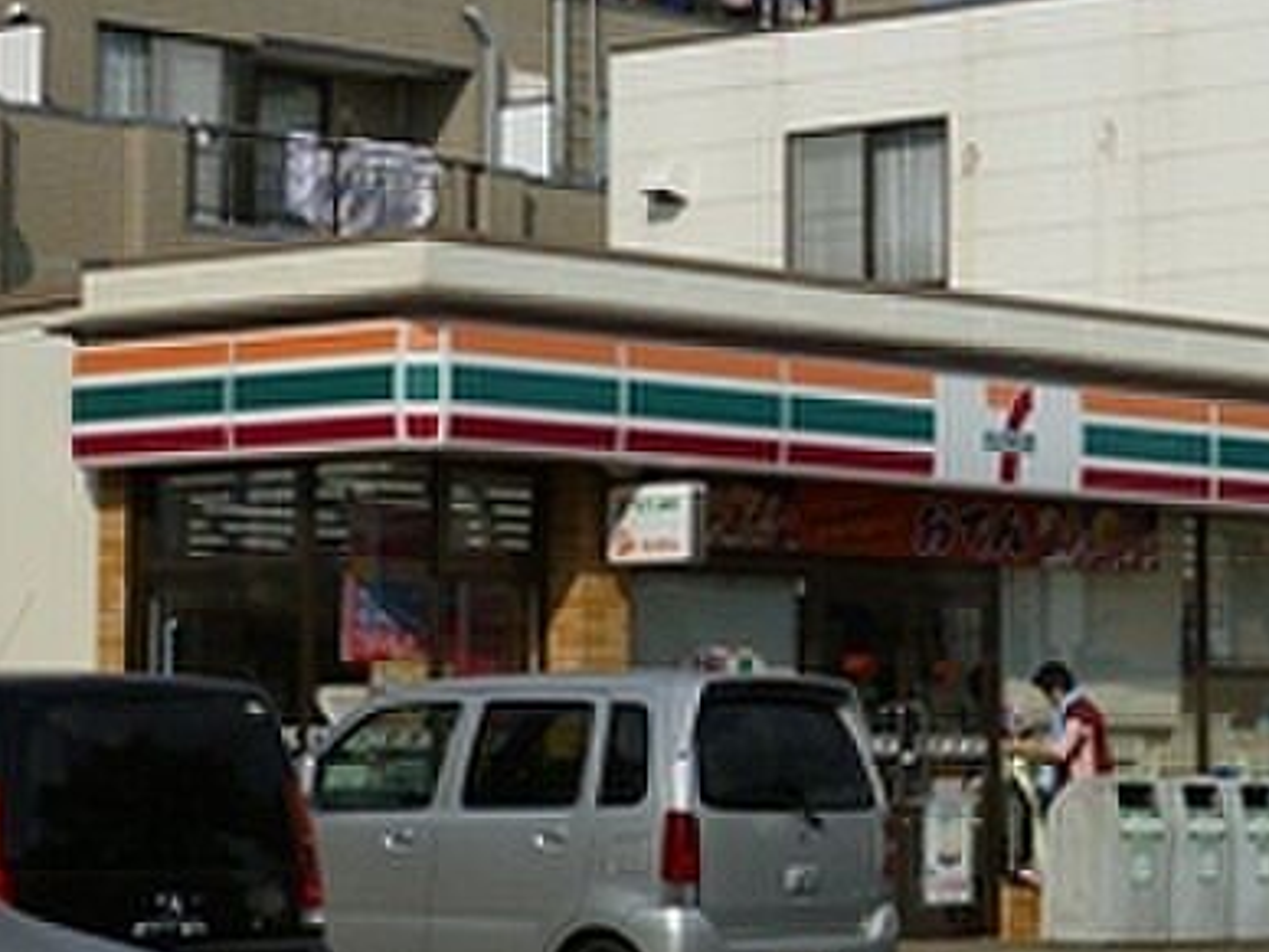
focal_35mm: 150
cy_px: 347
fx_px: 5499
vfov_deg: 9.9
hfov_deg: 13.1
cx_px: 962
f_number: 5.7
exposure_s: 1/800
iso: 80
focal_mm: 16.2
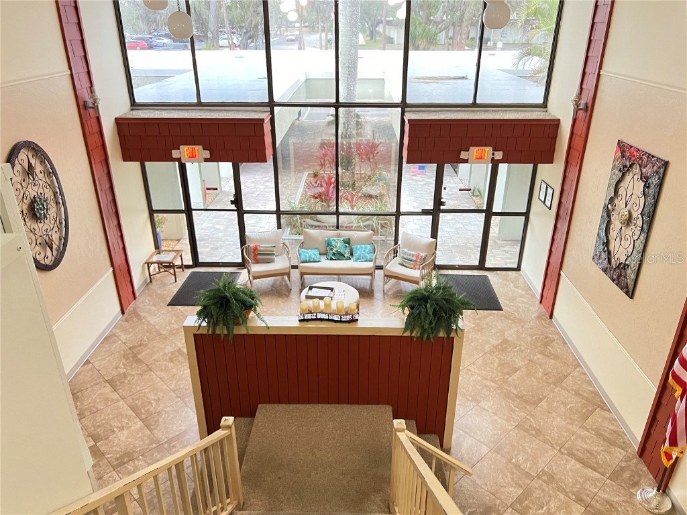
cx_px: 344
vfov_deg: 53.1
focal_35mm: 26
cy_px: 258
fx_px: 516
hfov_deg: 67.3
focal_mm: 5.7
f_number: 1.5
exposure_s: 1/40
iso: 400
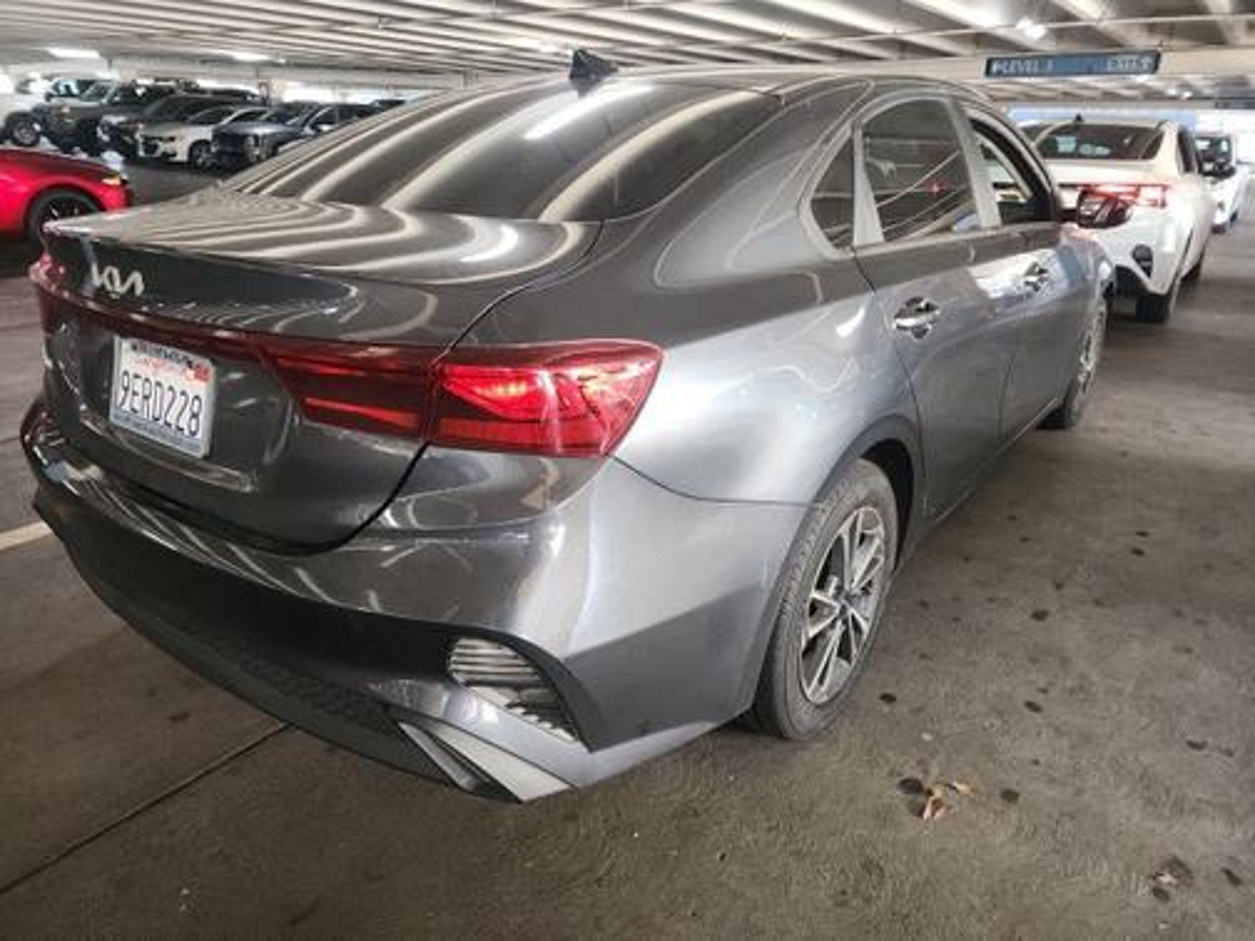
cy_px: 470
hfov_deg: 73.9
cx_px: 628
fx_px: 834
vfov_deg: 58.9
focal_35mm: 23
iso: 898
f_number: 1.8
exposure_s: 1/30
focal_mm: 6.4
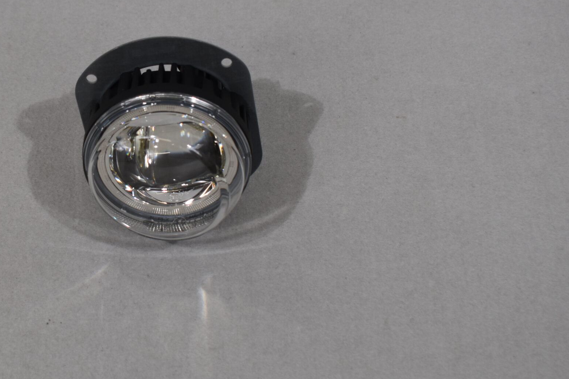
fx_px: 1214
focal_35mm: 77
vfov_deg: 17.7
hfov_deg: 26.2
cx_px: 172
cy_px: 156
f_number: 5.6
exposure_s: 1/125
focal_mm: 31
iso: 360
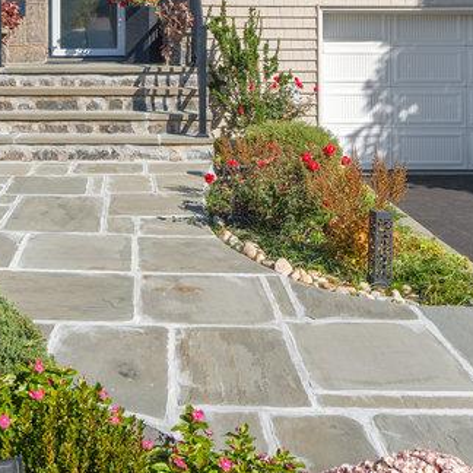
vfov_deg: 36.6
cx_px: 311
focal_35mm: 42
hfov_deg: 39.6
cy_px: 17
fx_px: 649
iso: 160
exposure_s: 1/200
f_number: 8
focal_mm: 16
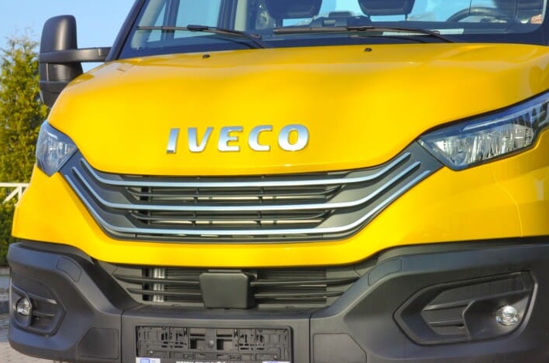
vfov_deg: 16.8
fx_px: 1233
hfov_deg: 25.0
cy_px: 173
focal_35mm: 81
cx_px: 341
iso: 200
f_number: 8
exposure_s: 1/250
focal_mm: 32
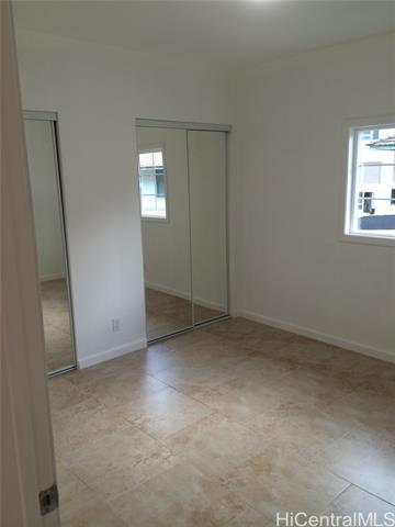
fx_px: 456
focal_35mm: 30
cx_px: 198
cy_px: 264
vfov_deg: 60.0
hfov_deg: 46.8
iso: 40
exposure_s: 1/30
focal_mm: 4.12
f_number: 2.2
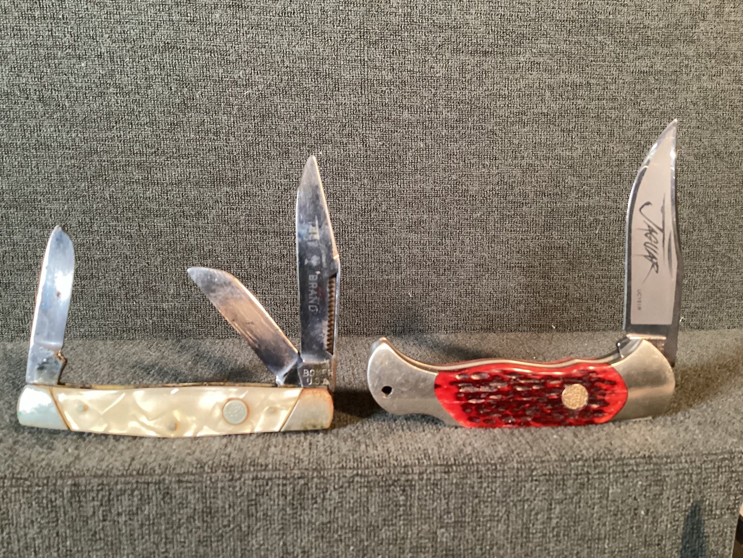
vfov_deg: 45.4
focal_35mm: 31
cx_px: 372
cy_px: 279
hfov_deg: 58.3
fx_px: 665
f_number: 2.4
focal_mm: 3.3
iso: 320
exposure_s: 1/33
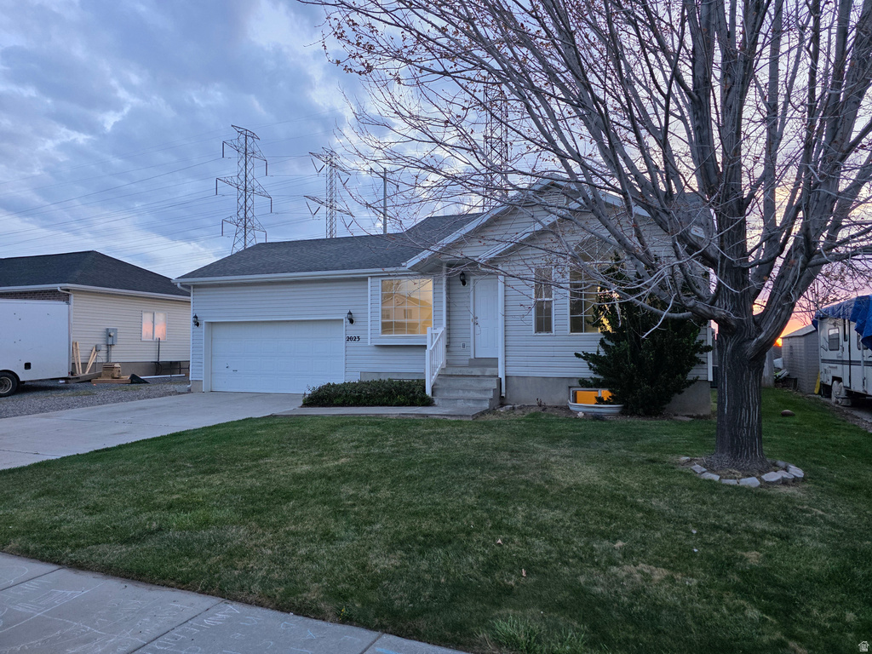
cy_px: 327
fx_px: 579
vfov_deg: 58.9
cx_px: 436
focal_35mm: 23
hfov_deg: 73.9
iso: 200
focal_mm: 6.3
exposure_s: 1/180
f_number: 1.7
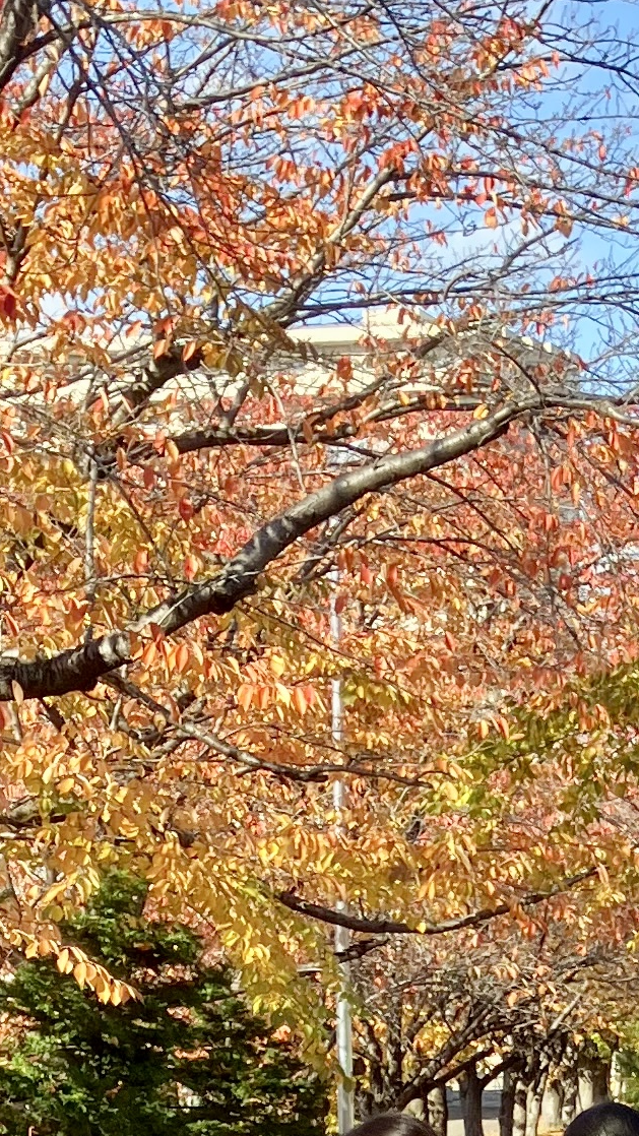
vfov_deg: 17.7
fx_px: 3313
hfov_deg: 10.9
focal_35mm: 110
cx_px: 673
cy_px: 1639
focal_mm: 3.99
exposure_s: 1/422
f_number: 1.8
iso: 32
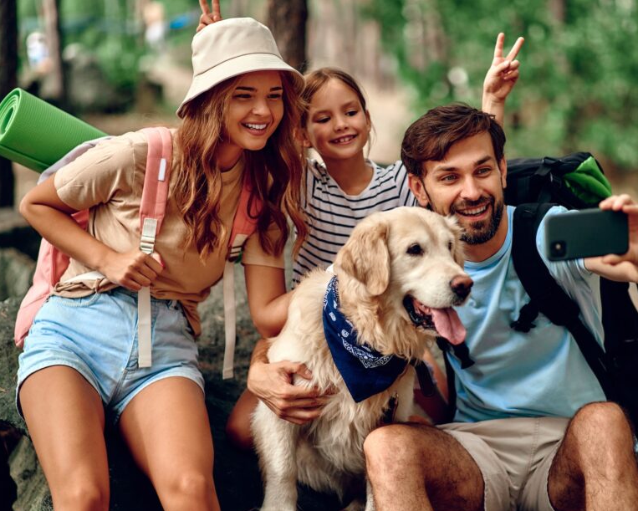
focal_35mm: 107
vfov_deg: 14.4
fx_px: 2021
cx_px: 411
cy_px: 258
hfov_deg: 17.9
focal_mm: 85
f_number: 1.8
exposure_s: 1/1250
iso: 400
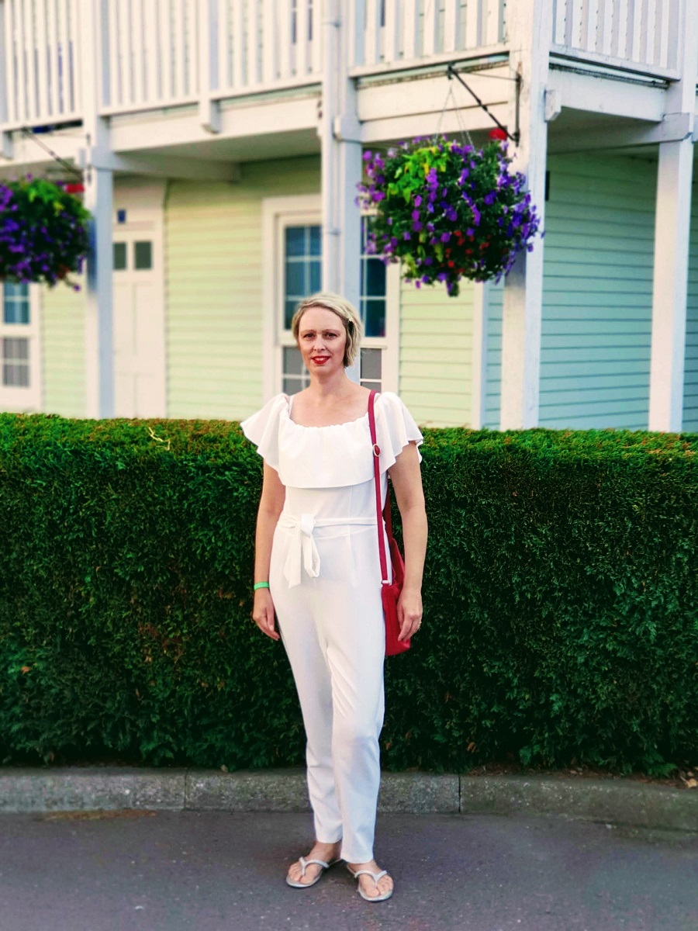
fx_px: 1398
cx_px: 349
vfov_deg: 36.8
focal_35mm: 52
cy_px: 466
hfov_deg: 28.0
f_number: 2.4
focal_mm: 6
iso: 50
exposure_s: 1/33
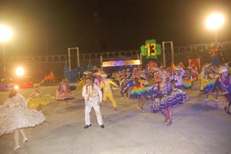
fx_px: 173
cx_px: 116
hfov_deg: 67.4
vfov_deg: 47.9
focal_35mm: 27
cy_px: 77
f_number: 3.5
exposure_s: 1/60
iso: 800
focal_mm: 18
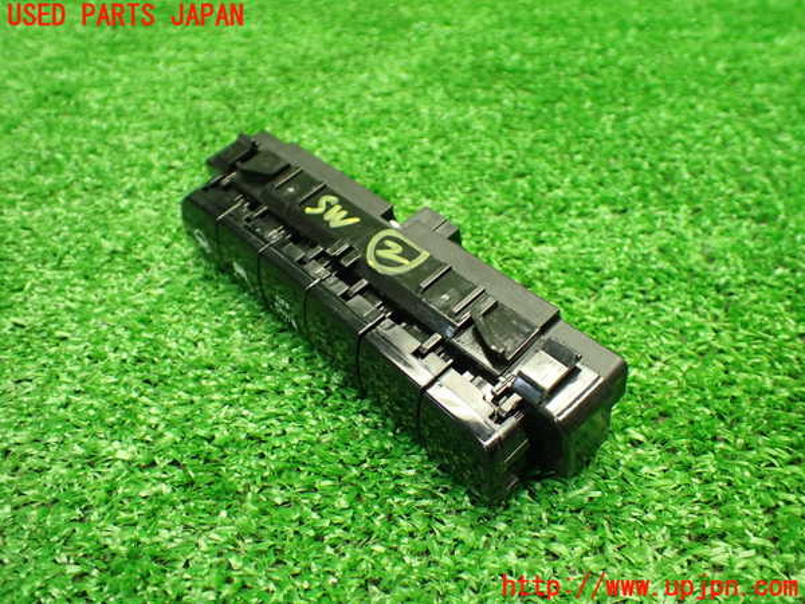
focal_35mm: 30
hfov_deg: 60.0
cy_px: 302
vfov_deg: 46.8
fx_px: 698
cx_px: 402
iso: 800
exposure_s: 1/125
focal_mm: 5.4
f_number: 2.3
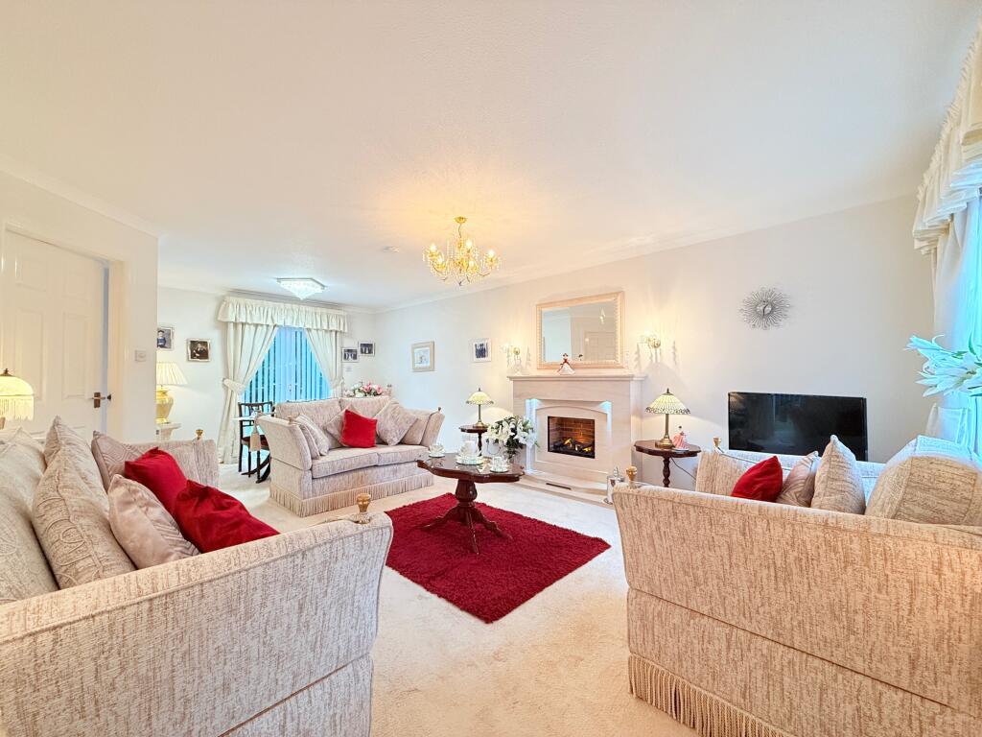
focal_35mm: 14
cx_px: 491
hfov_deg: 102.1
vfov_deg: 85.7
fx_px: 397
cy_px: 368
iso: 250
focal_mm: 2.22
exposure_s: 1/100
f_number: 2.2
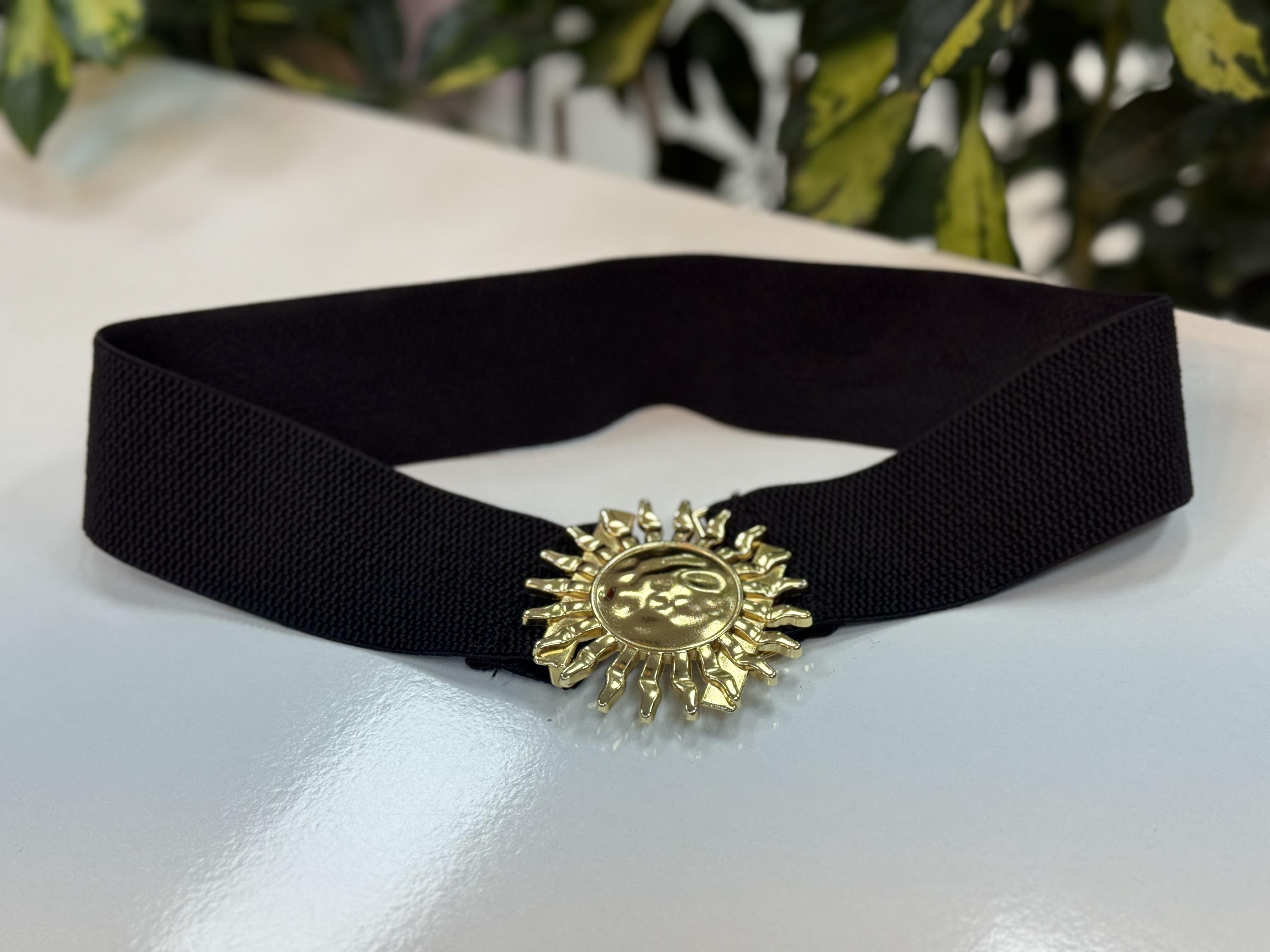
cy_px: 476
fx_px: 1761
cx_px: 635
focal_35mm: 48
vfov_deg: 30.3
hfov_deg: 39.7
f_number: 1.78
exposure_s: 1/100
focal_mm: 6.76
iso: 64
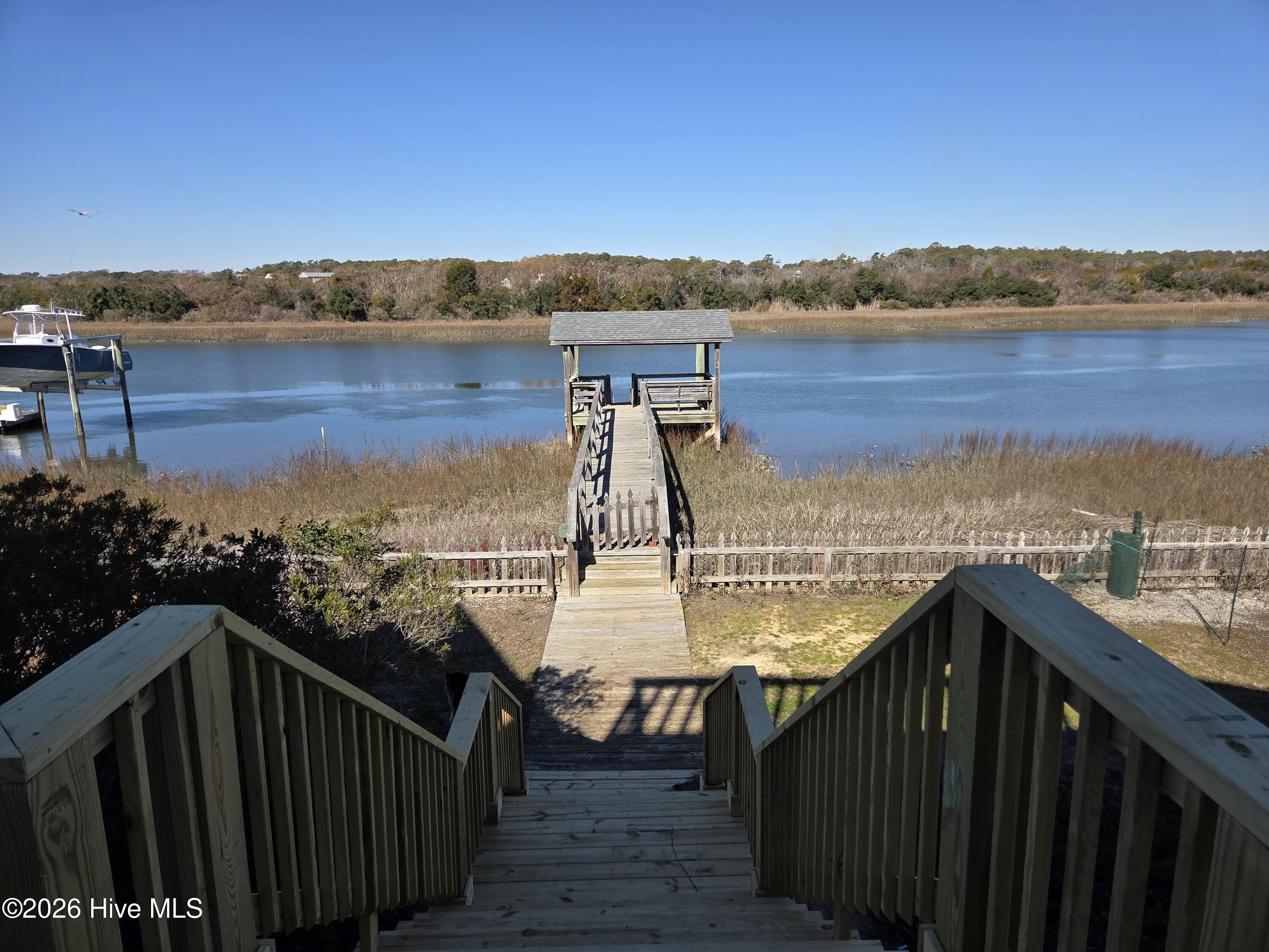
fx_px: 843
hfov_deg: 73.9
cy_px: 476
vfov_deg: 58.9
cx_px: 634
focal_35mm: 23
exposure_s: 1/4885
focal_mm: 5.4
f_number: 1.8
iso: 80
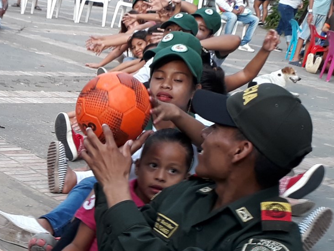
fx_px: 733
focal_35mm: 76
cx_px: -40
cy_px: 208
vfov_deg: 19.2
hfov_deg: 23.9
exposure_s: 1/120
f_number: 1.9
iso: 64
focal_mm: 3.6
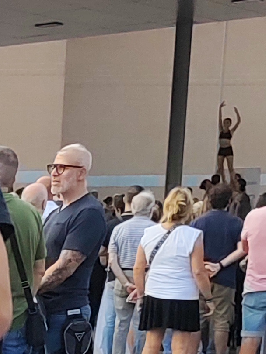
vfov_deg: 12.8
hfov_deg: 9.4
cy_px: 588
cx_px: -343
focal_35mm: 143
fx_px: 1466
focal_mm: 4.7
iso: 50
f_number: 1.79
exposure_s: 1/105
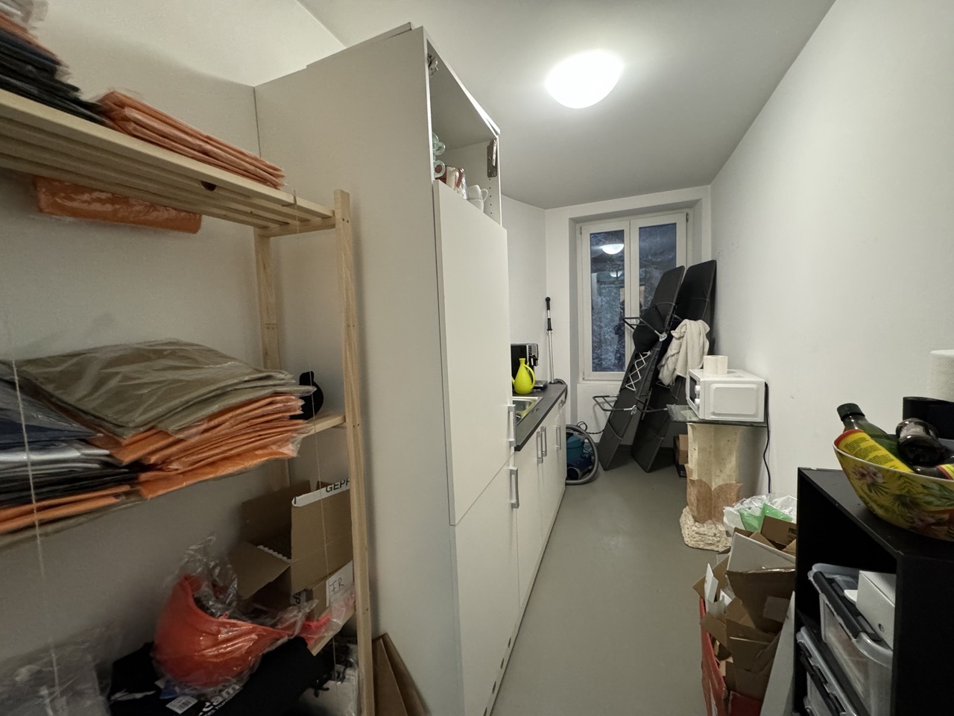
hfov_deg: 102.1
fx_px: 386
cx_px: 477
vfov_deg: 85.7
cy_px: 358
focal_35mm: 14
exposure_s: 1/50
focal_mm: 2.22
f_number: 2.2
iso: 800
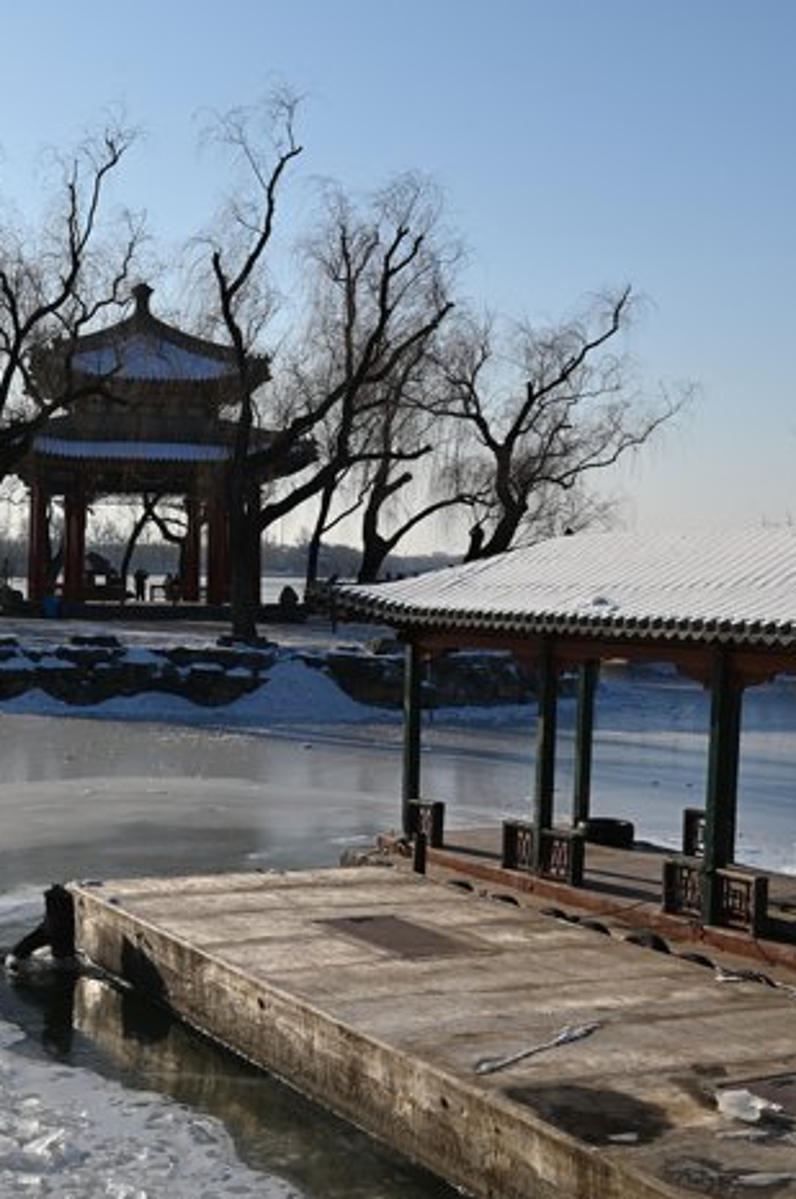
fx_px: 1662
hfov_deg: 26.9
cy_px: 727
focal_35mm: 50
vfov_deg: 39.4
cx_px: 300
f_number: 8
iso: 100
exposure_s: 1/640
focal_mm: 38
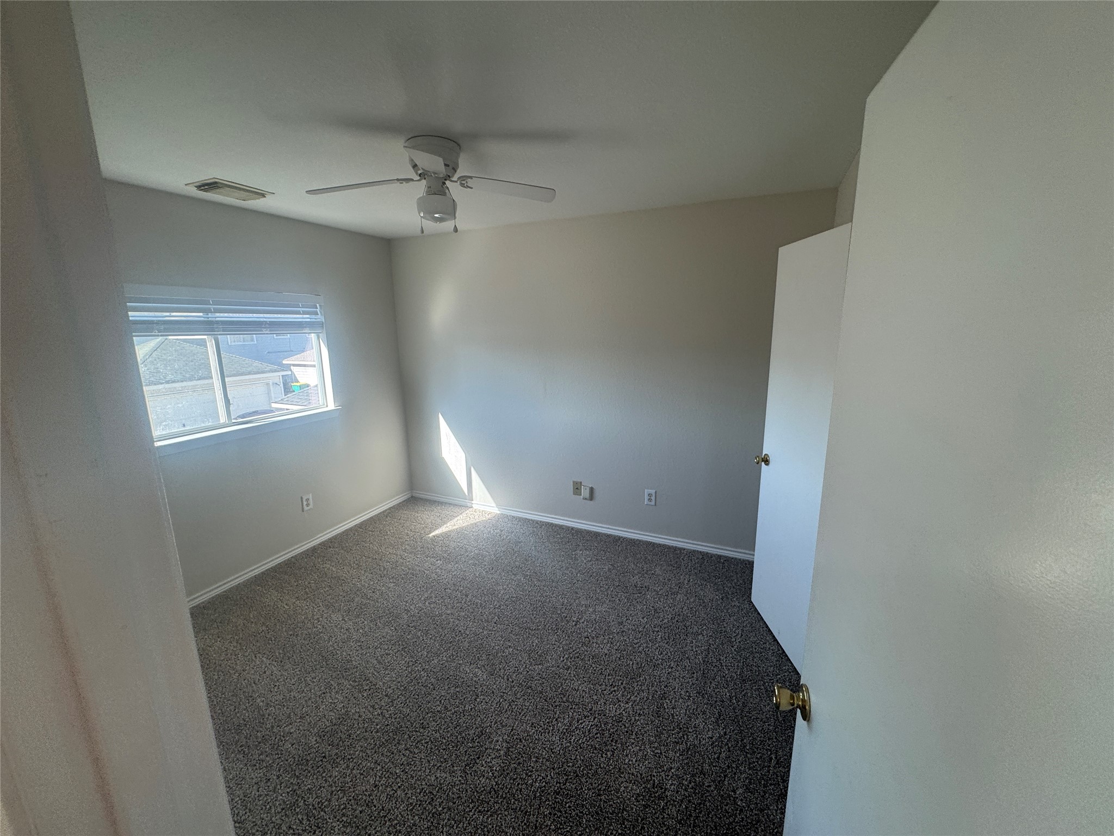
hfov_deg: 102.1
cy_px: 418
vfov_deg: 85.7
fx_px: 451
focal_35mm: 14
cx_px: 557
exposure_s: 1/120
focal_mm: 2.22
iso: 64
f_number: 2.2
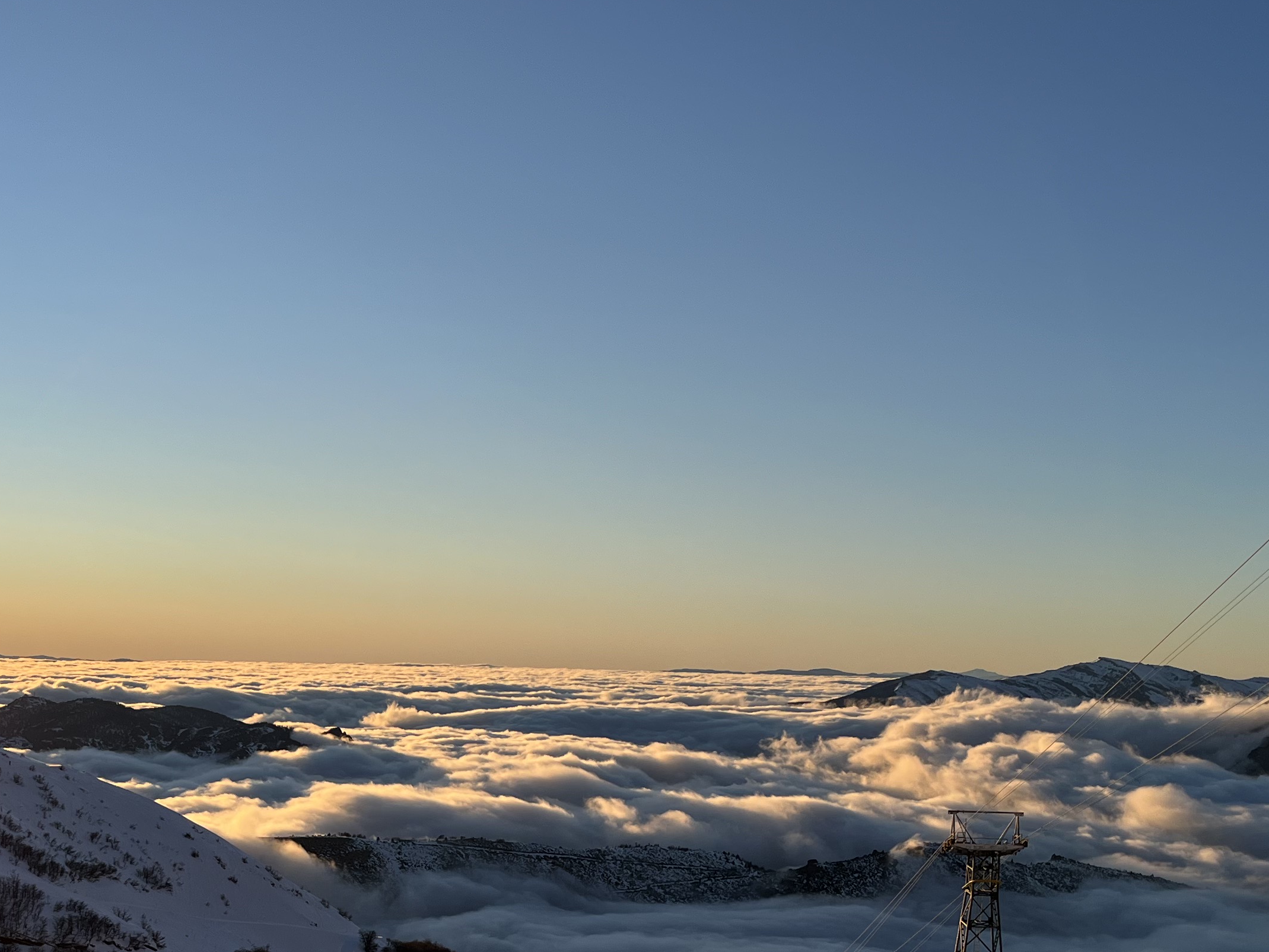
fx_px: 1797
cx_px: 438
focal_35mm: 49
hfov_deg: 38.5
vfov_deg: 28.7
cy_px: 822
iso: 50
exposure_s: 1/3135
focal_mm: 5.1
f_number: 1.6
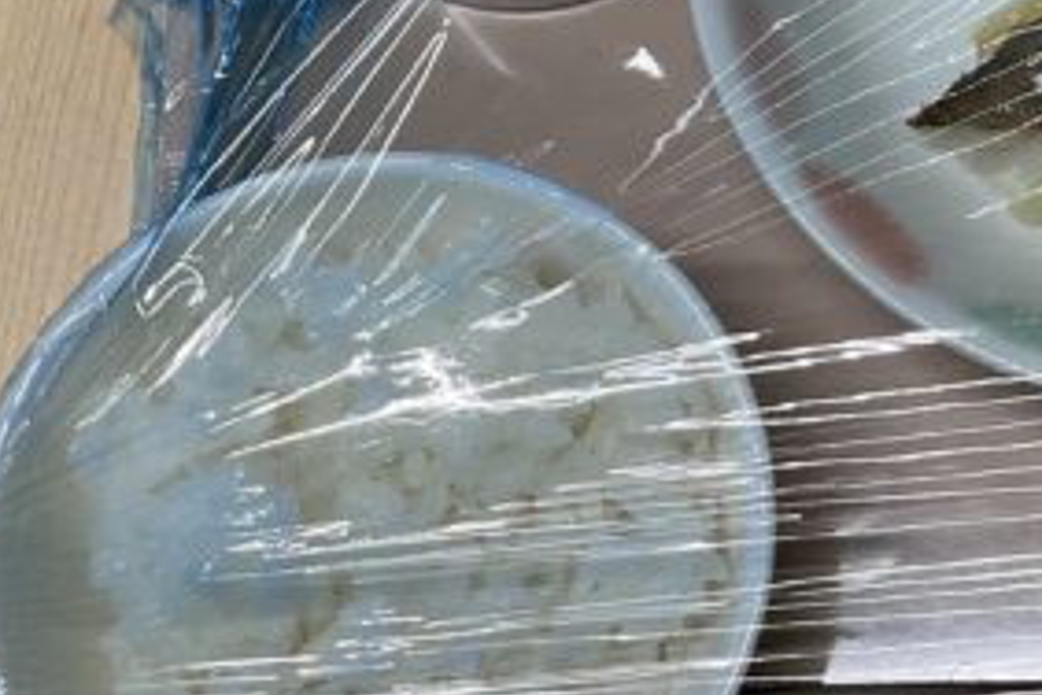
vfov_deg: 16.5
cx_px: 1131
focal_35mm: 82
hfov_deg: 23.3
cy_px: 129
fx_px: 2373
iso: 40
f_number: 1.8
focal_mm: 3
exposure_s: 1/60
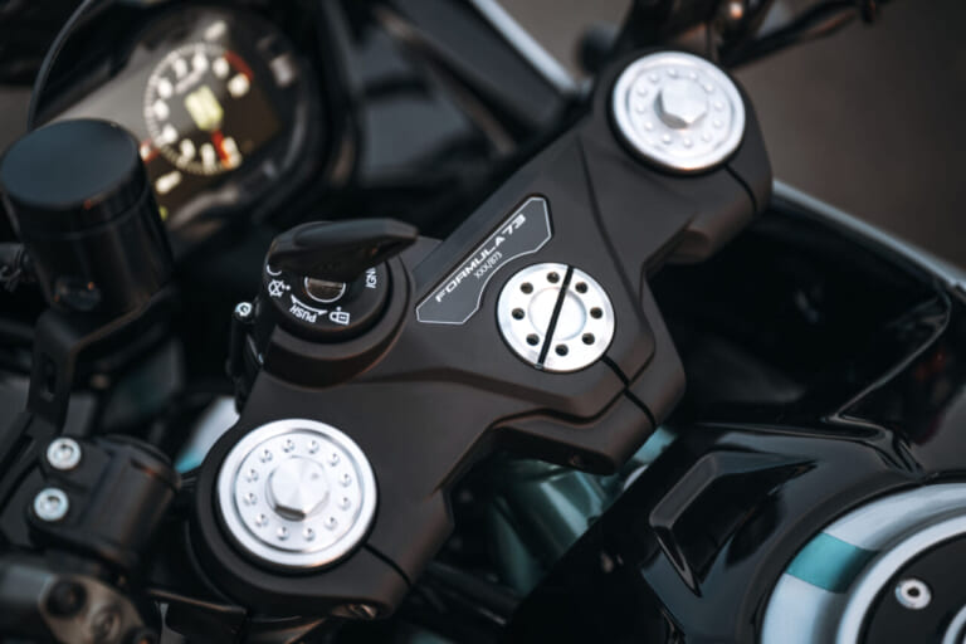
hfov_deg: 33.9
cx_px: 483
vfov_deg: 23.0
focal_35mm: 59
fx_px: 1583
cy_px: 322
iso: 100
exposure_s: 1/60
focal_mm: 59
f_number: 2.8
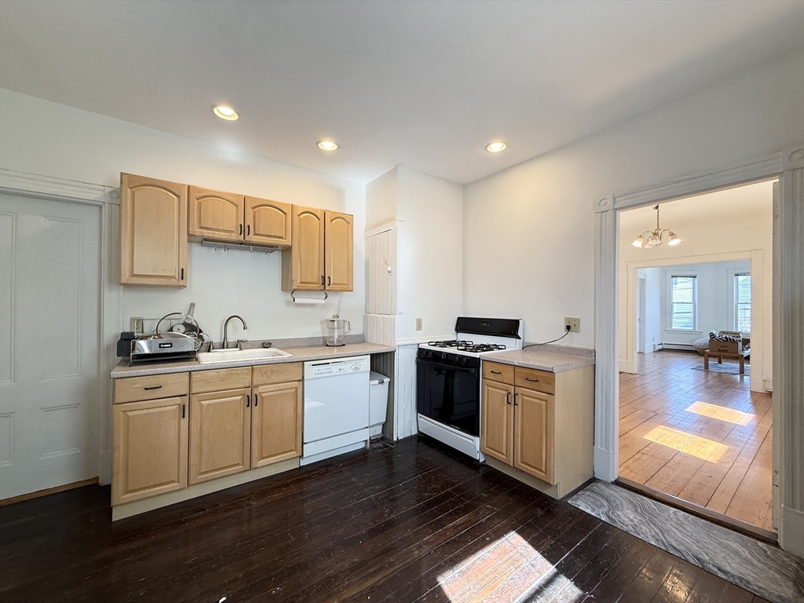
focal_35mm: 14
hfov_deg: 102.1
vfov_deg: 85.7
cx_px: 402
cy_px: 302
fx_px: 325
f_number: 2.2
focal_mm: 2.22
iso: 160
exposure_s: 1/120
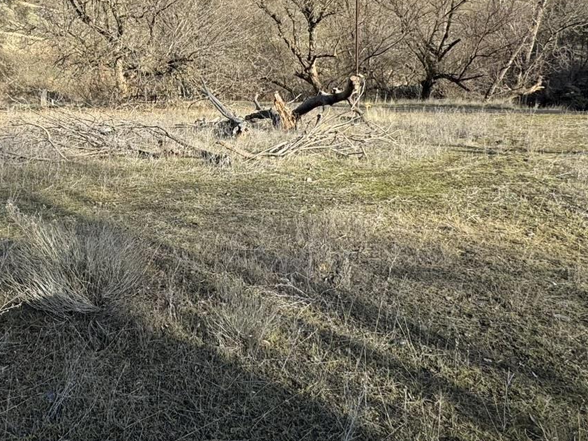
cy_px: 126
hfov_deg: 51.5
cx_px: 142
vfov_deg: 40.9
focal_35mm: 34
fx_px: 577
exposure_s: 1/840
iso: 40
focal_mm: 2.22
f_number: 2.2
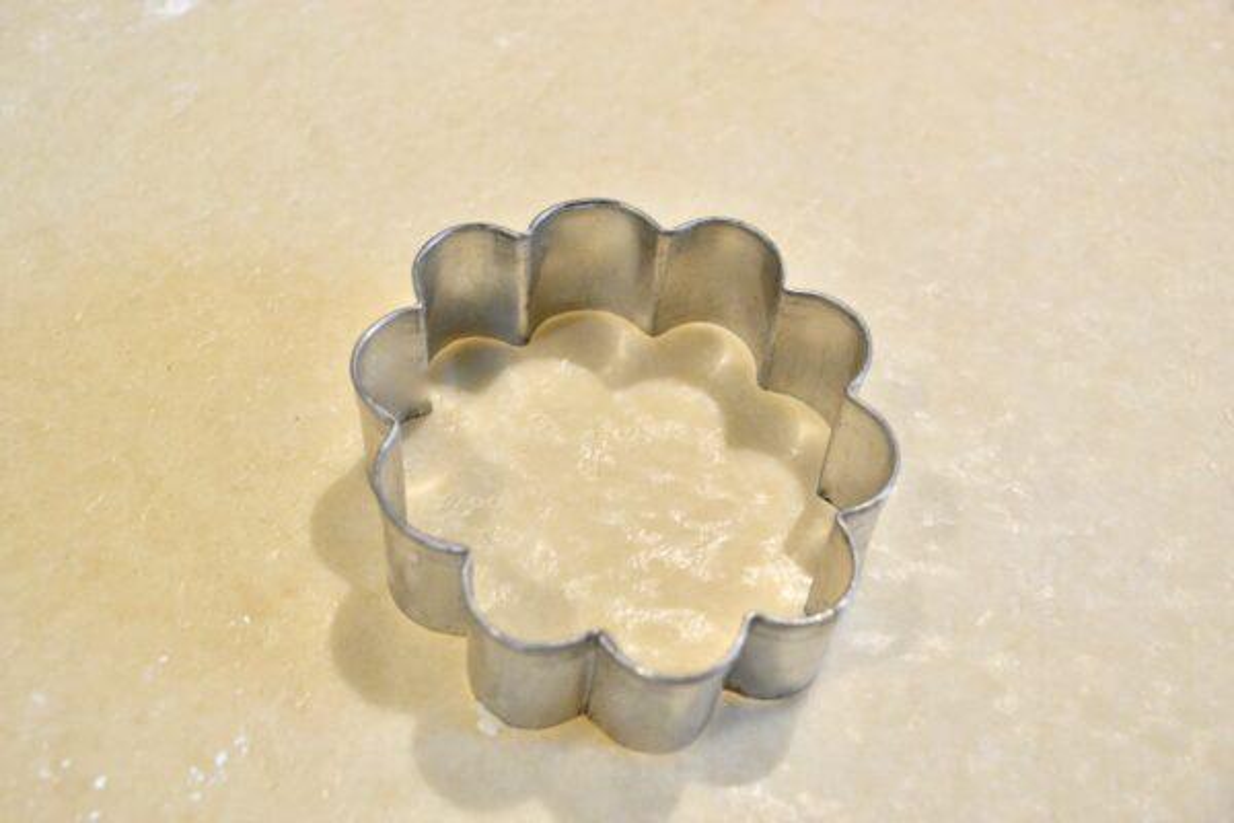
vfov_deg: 28.1
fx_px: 1645
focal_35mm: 48
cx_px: 617
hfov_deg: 41.1
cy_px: 412
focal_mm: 32
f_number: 4.8
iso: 1000
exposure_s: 1/60
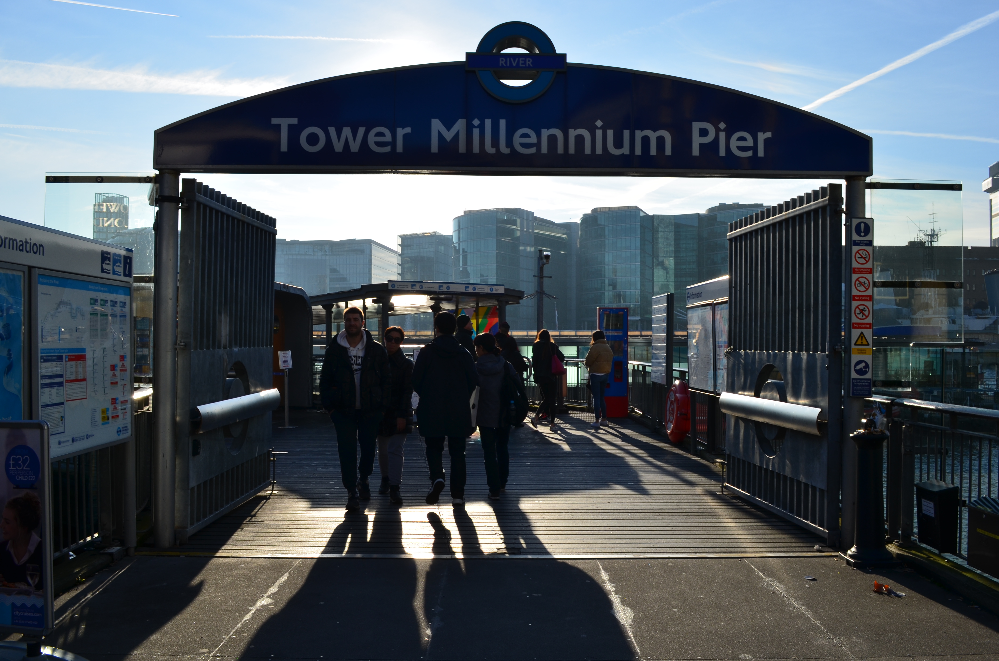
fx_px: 914
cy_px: 330
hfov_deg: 57.3
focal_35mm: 33
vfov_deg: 39.8
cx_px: 500
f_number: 13
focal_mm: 22
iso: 100
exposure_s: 1/200
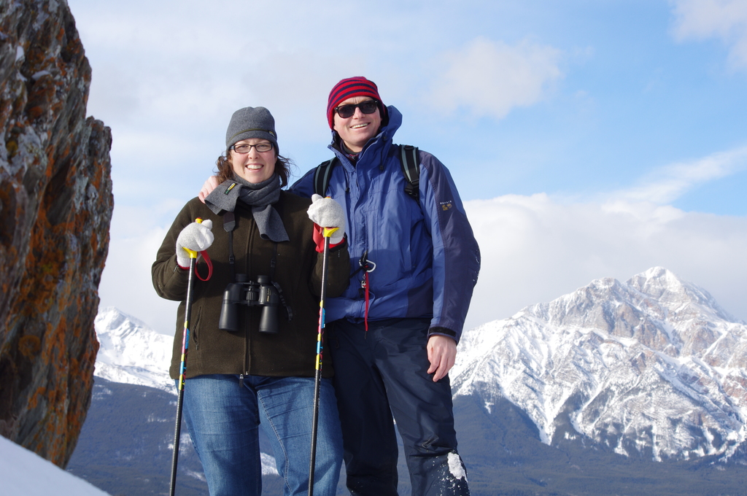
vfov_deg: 16.6
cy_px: 248
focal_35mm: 82
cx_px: 374
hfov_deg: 24.8
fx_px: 1699
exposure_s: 1/100
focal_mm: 55
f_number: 11
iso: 200
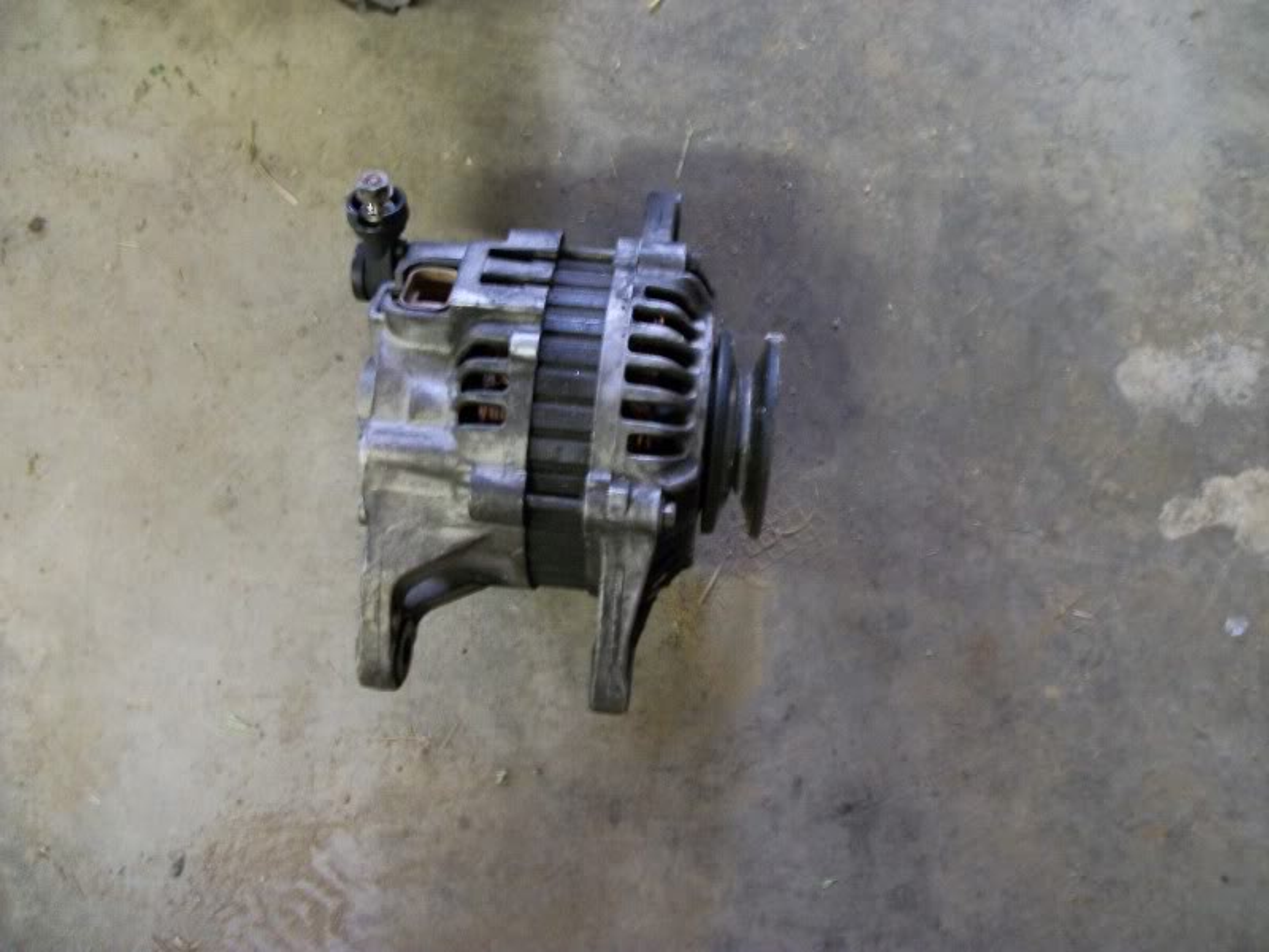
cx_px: 634
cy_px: 476
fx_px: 1173
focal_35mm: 32
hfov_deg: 56.8
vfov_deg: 44.2
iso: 250
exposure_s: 1/8
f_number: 2.9
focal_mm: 5.7
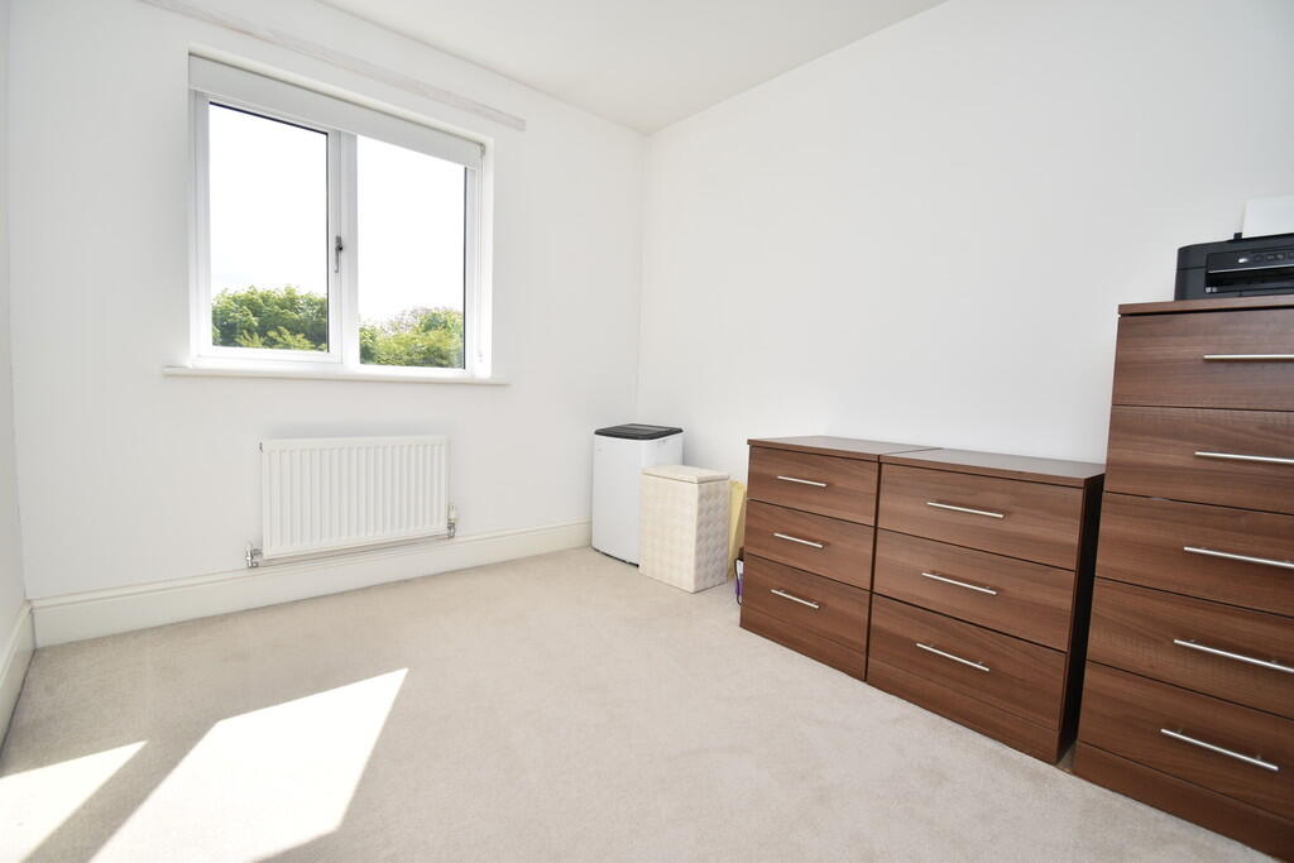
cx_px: 647
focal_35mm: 15
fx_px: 539
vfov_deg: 77.3
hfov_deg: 100.4
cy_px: 432
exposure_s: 1/200
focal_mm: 10
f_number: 4.5
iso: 100
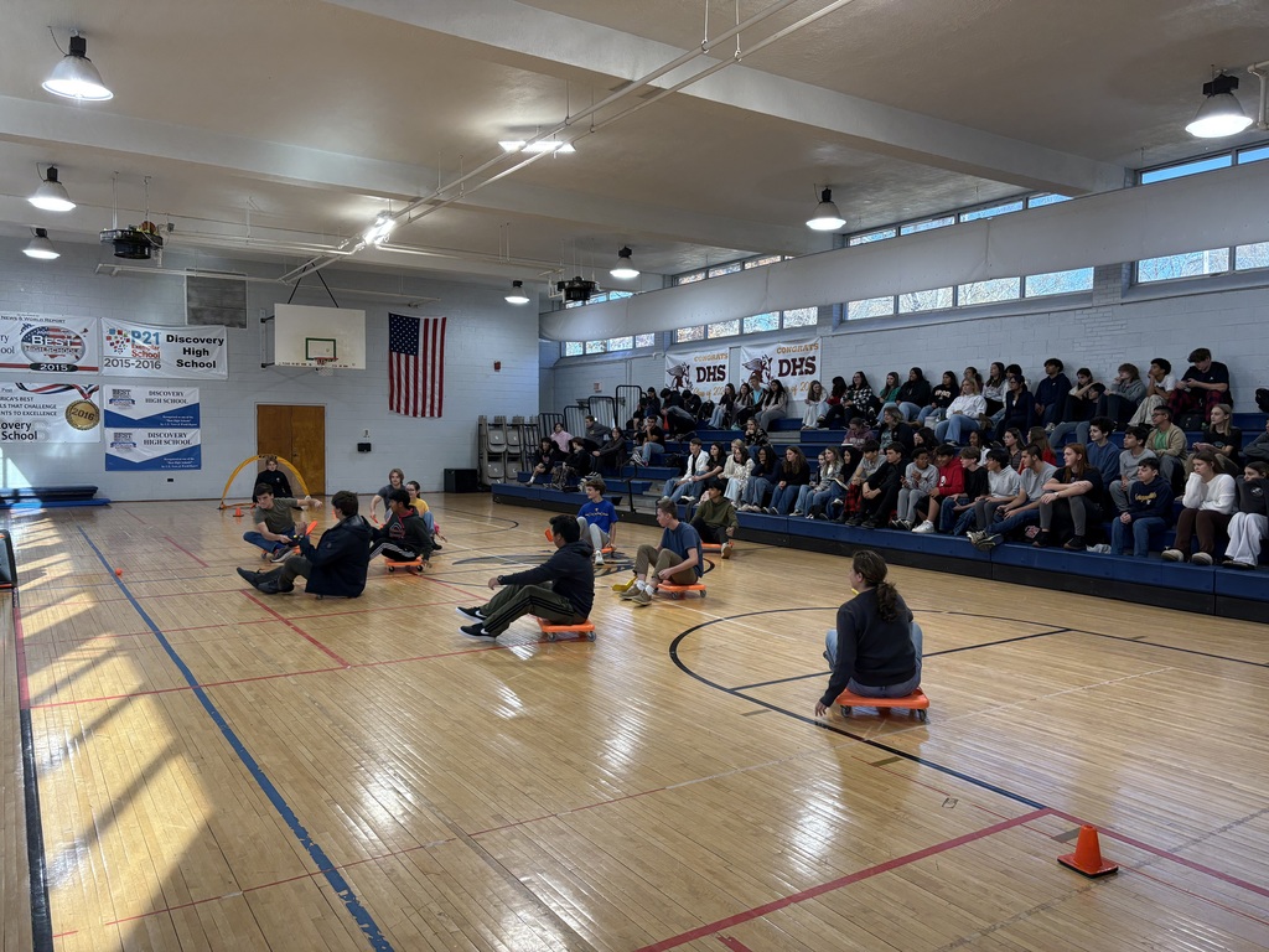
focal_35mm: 26
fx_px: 953
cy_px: 476
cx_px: 634
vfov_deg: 53.1
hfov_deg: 67.3
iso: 125
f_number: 1.6
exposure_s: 1/120
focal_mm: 5.96
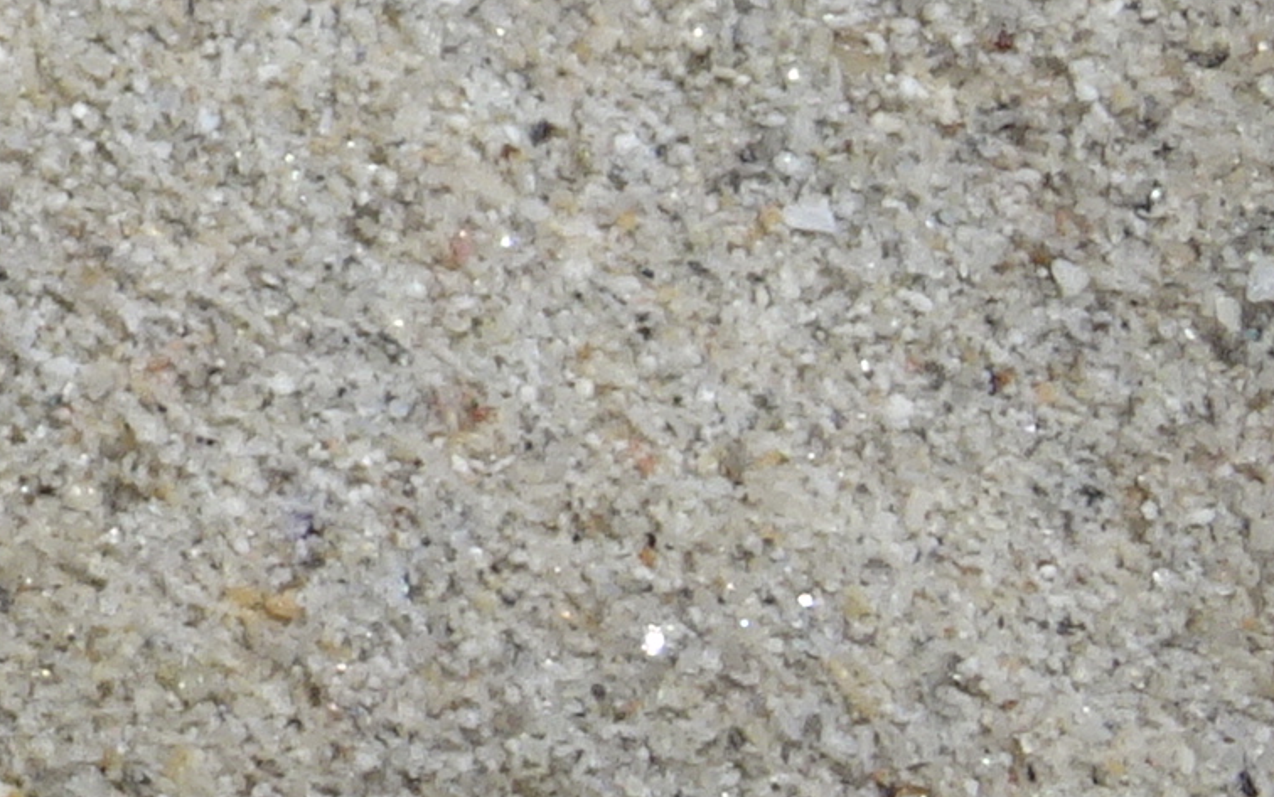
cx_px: -2691
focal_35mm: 453
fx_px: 15733
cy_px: -1688
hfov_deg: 4.4
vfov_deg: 2.9
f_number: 4.5
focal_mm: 11.32
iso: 80
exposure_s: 1/1250
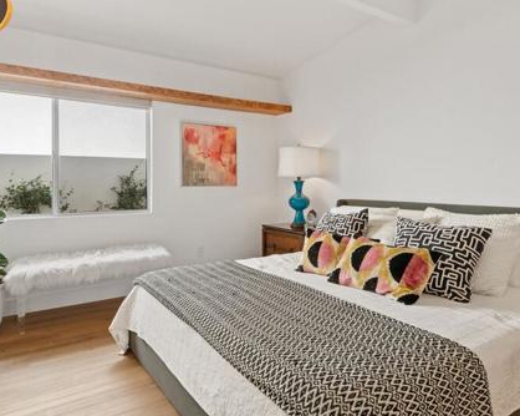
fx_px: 354
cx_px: 244
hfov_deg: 72.5
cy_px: 185
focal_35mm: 23
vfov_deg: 60.7
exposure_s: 1/60
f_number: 8
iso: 64
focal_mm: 16
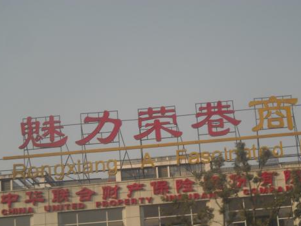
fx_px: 852
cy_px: 141
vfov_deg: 15.1
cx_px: 176
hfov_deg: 20.0
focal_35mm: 98
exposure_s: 1/250
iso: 67
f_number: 3.9
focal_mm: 12.3
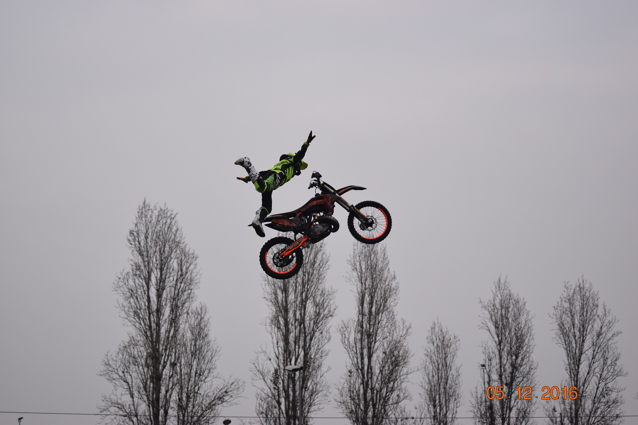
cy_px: 212
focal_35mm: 105
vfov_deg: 13.0
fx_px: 1861
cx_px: 319
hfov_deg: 19.5
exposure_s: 1/1000
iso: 560
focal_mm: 70
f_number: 4
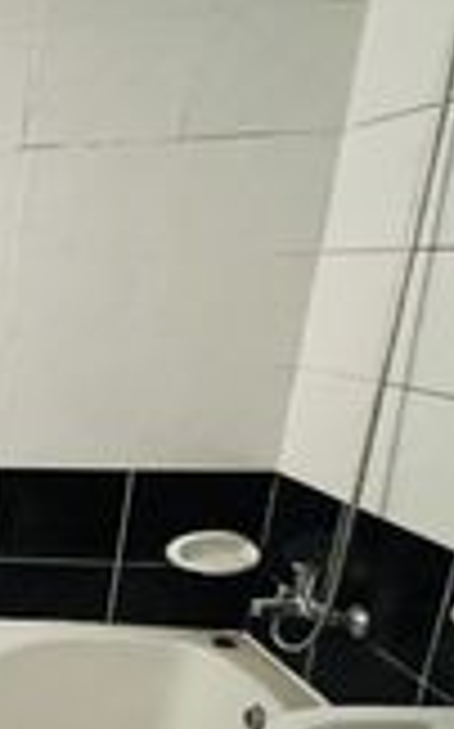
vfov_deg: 48.7
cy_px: 533
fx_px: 773
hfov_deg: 21.7
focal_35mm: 39
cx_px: -353
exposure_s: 1/60
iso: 800
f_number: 1.8
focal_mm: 1.57
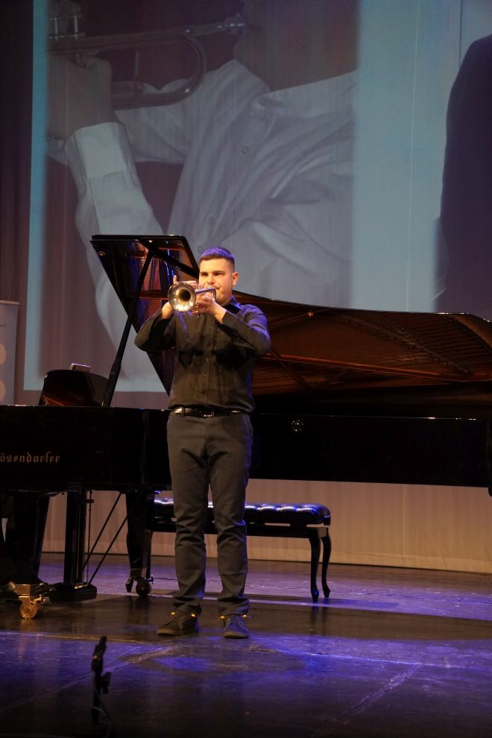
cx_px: 246
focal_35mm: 72
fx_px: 1467
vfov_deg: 28.2
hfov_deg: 19.0
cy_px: 369
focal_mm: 47.7
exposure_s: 1/160
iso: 2000
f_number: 2.8
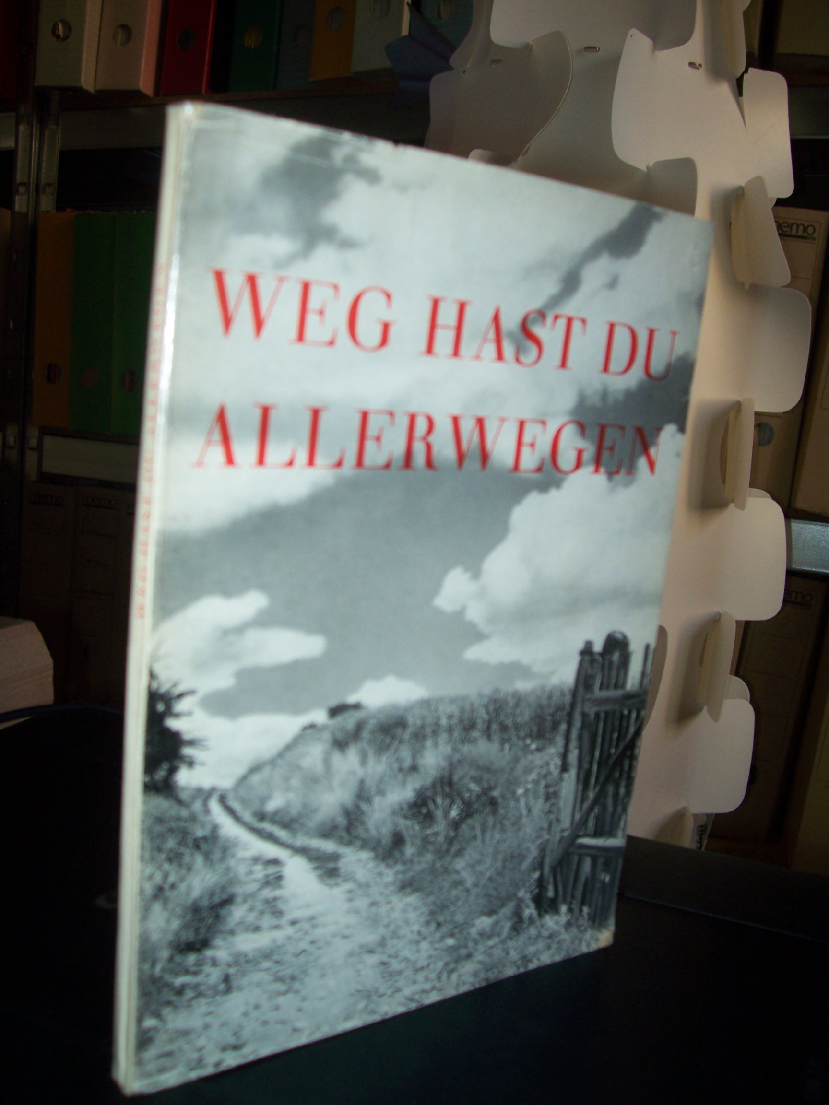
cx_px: 414
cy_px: 552
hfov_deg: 41.8
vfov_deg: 54.0
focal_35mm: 34
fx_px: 1086
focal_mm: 5.6
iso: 80
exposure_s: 1/60
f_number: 2.7
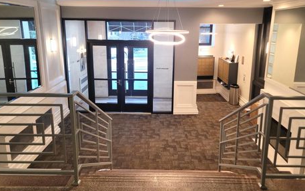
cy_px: 78
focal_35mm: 29
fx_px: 241
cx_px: 158
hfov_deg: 64.6
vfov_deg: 43.0
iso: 160
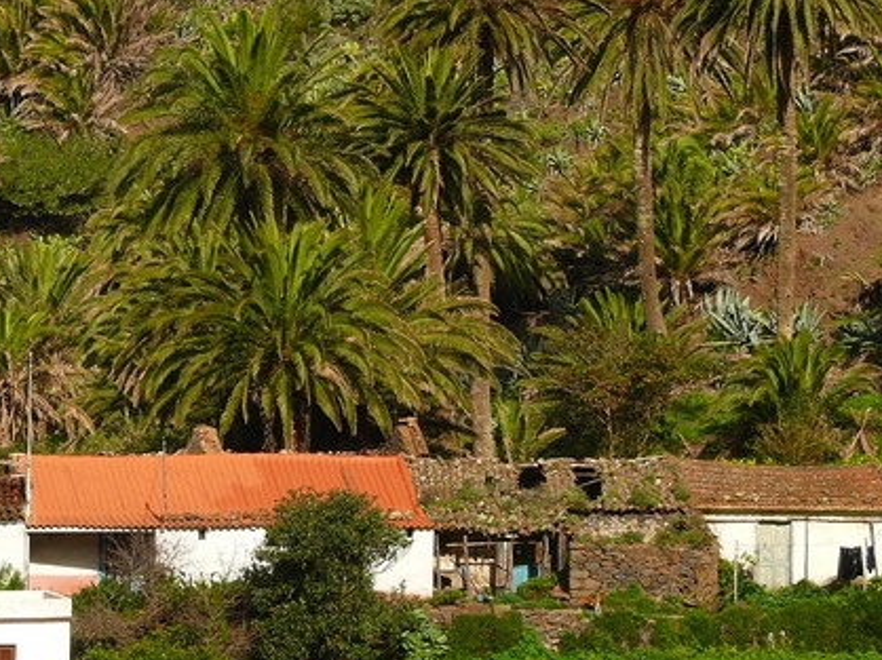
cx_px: 190
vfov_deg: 6.3
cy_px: 390
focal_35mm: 237
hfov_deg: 8.3
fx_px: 6035
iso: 100
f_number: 5
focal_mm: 28
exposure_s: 1/250
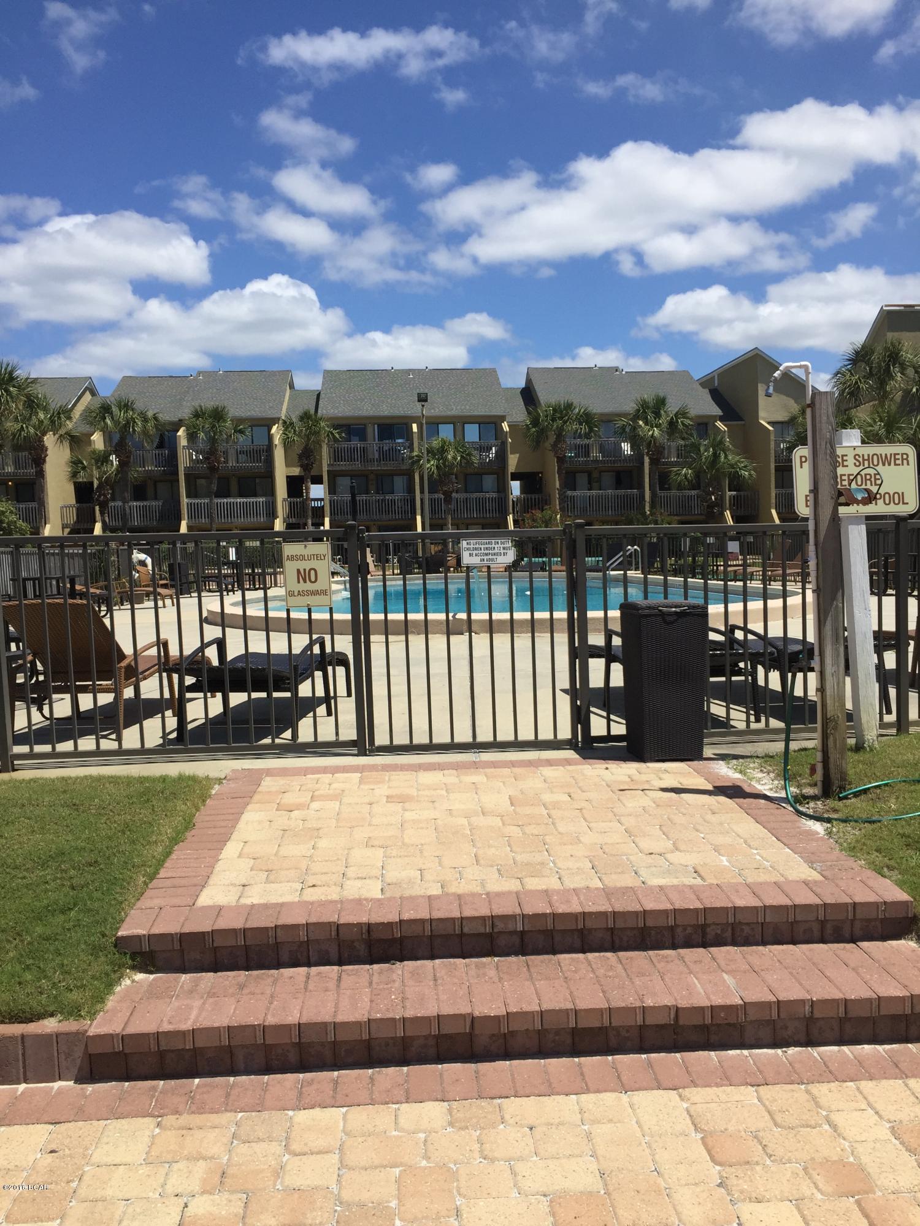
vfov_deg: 61.7
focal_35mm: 29
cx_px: 460
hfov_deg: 48.2
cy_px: 613
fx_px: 1028
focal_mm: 4.15
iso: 32
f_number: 2.2
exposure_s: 1/3049
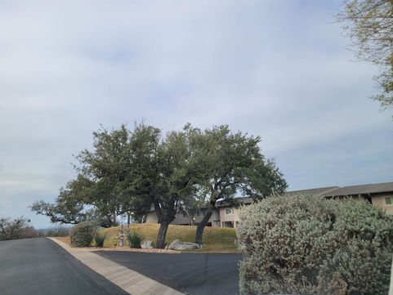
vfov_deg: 51.4
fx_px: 307
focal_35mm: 27
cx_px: 203
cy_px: 152
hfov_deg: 65.3
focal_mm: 5.4
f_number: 1.8
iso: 40
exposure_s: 1/1864
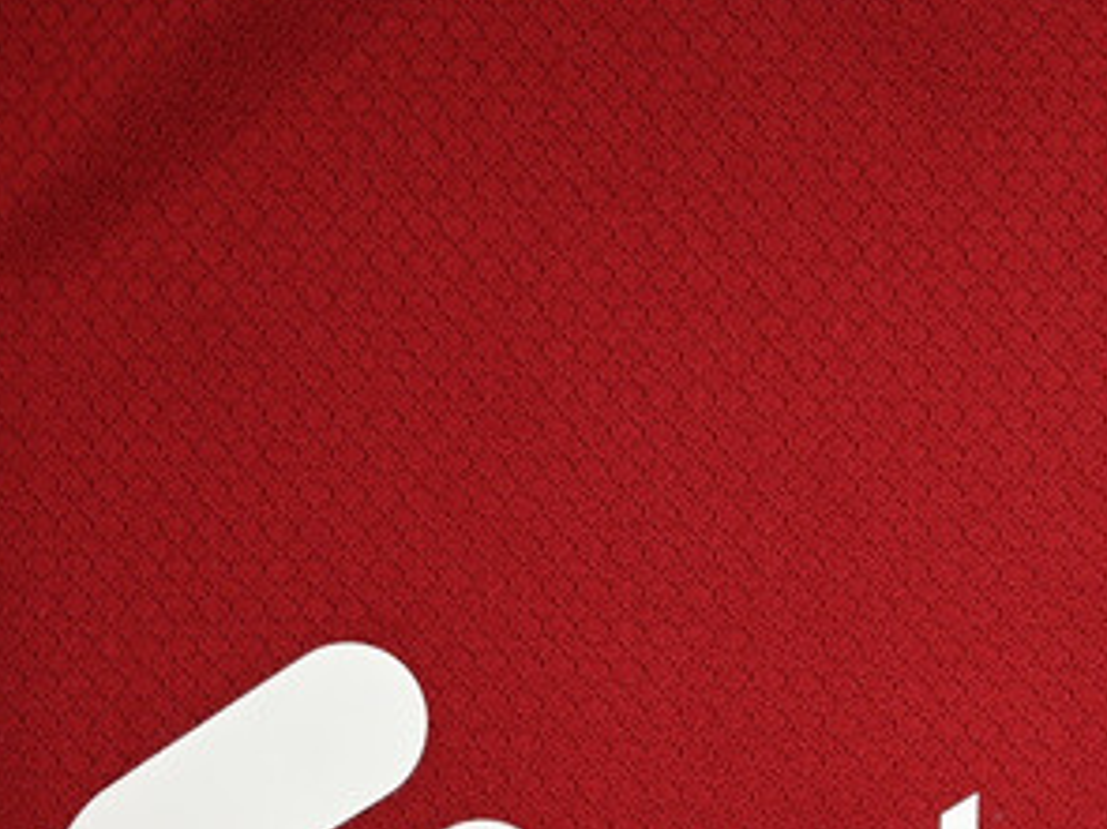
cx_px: 1251
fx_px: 3185
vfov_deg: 14.0
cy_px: 1227
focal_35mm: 100
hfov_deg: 18.9
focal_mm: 30.5
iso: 200
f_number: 4.8
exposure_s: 1/125
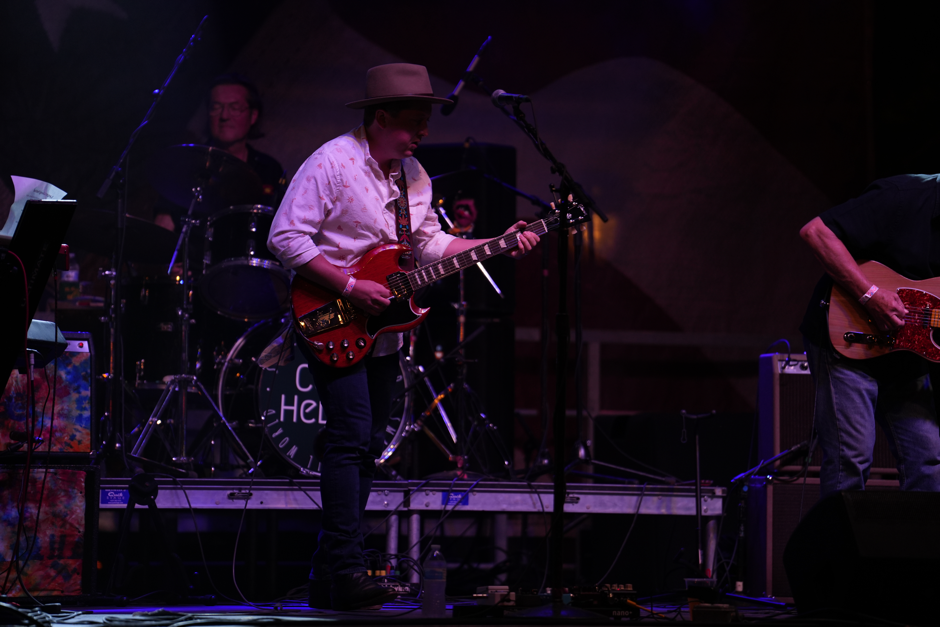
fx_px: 5222
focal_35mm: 200
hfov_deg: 10.3
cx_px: 470
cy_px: 314
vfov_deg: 6.9
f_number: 2.8
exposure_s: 1/640
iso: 800
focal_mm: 200
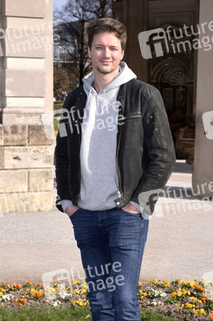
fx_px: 889
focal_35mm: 100
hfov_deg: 13.7
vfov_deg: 20.4
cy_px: 160
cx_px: 106
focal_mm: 100
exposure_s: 1/160
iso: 320
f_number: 11
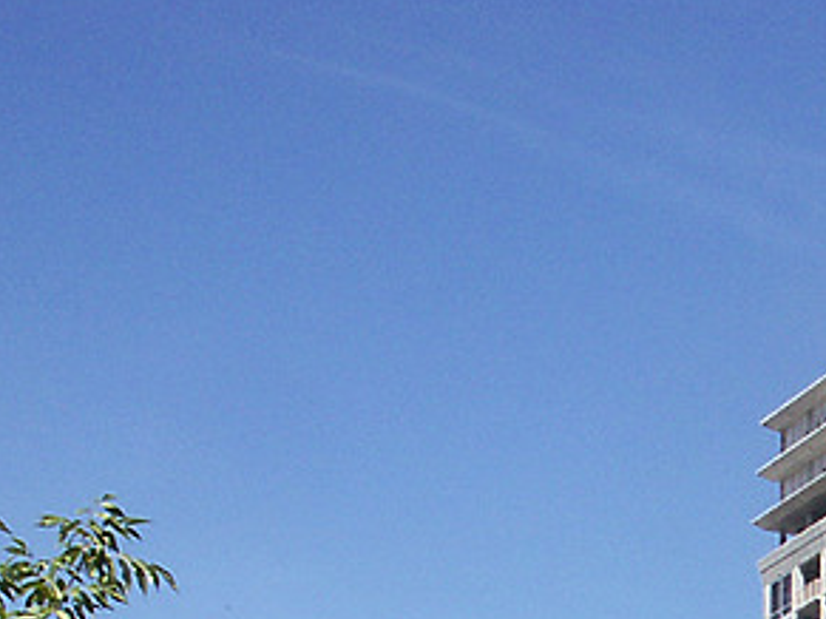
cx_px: 1204
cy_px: 907
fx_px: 3172
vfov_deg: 10.8
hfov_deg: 14.0
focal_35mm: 133
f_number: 8
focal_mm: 8.92
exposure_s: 1/250
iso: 64
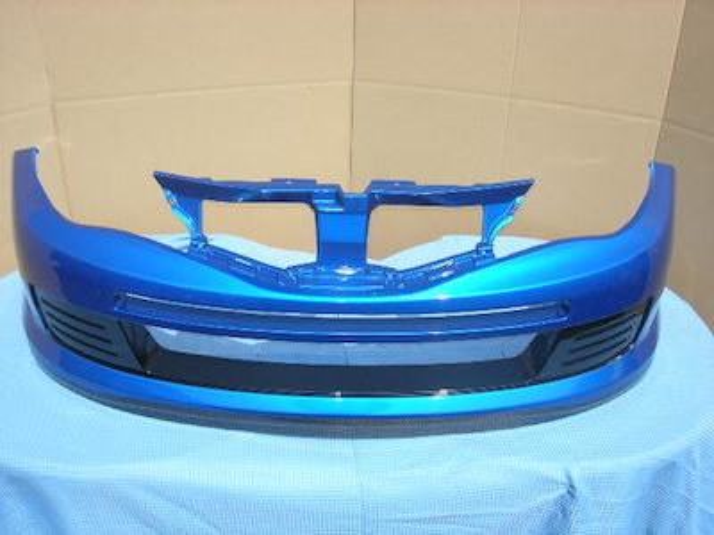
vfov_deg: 37.7
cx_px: 357
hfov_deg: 49.0
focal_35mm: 38
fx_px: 784
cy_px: 268
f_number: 4.8
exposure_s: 1/491
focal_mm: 7.8
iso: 64
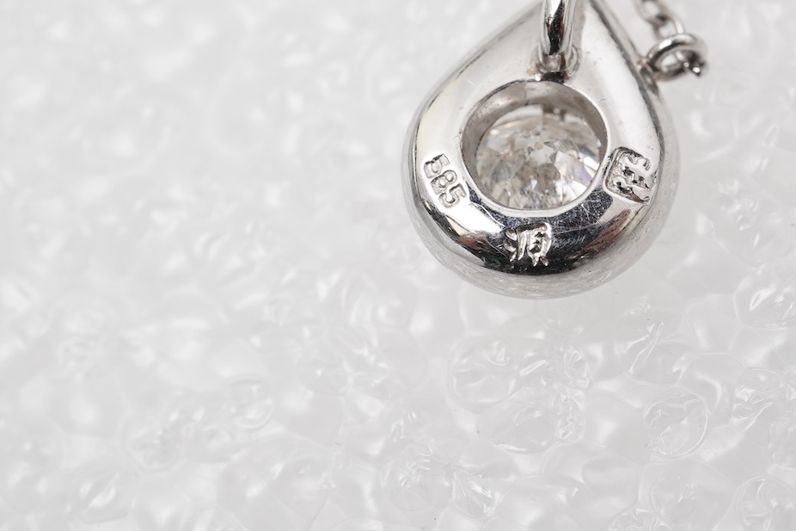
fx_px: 1813
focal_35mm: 82
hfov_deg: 24.5
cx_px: 611
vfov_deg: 16.6
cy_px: 192
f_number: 18
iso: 400
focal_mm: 30
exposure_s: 1/125
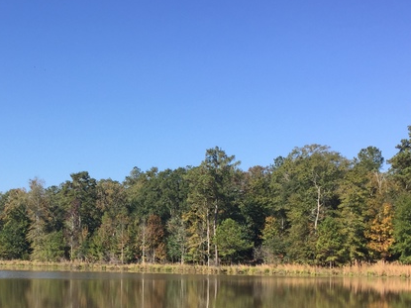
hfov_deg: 34.6
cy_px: 243
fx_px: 641
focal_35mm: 54
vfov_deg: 26.6
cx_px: 89
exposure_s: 1/1199
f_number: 2.2
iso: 32
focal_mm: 4.15
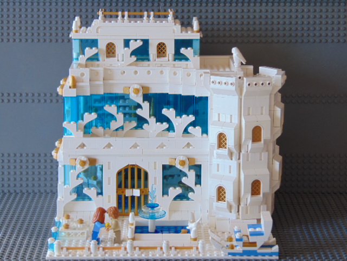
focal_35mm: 108
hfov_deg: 18.2
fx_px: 1083
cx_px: 174
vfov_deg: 13.7
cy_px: 130
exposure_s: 1/80
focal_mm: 19.4
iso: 80
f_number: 3.9
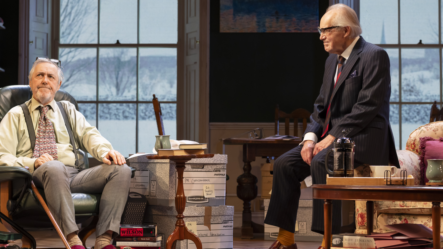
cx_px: 206
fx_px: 1057
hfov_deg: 23.7
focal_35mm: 90
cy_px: 110
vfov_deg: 13.4
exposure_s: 1/250
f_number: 4
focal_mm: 70
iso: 1250
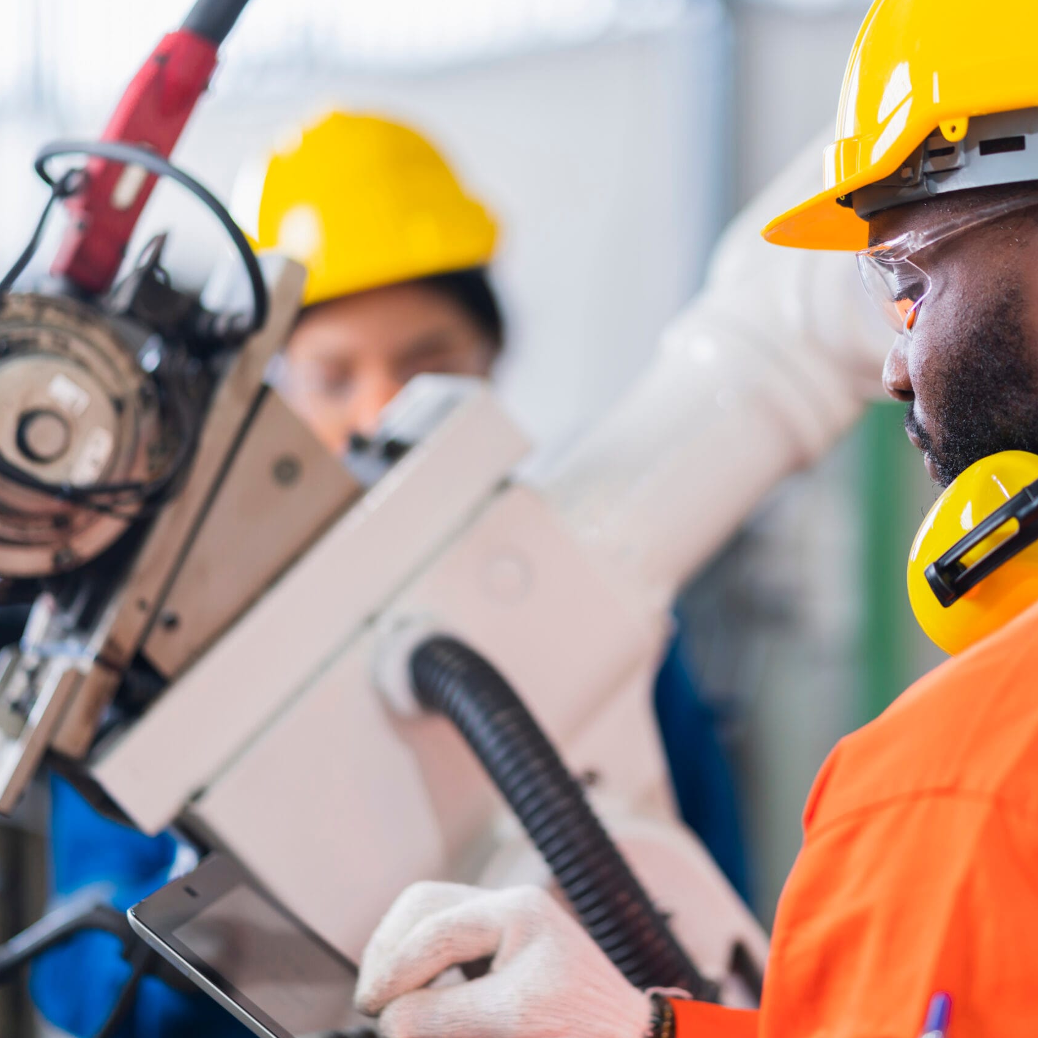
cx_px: 628
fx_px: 3698
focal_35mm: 109
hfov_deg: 16.0
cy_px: 519
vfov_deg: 16.0
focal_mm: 85
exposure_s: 1/200
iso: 250
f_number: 1.8
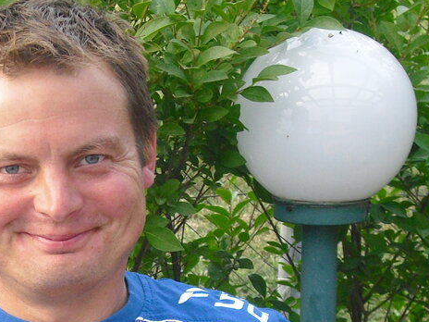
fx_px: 2082
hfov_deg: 11.7
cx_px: 17
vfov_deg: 8.8
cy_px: 347
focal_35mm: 168
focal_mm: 10.7
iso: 200
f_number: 3.8
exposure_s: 1/80
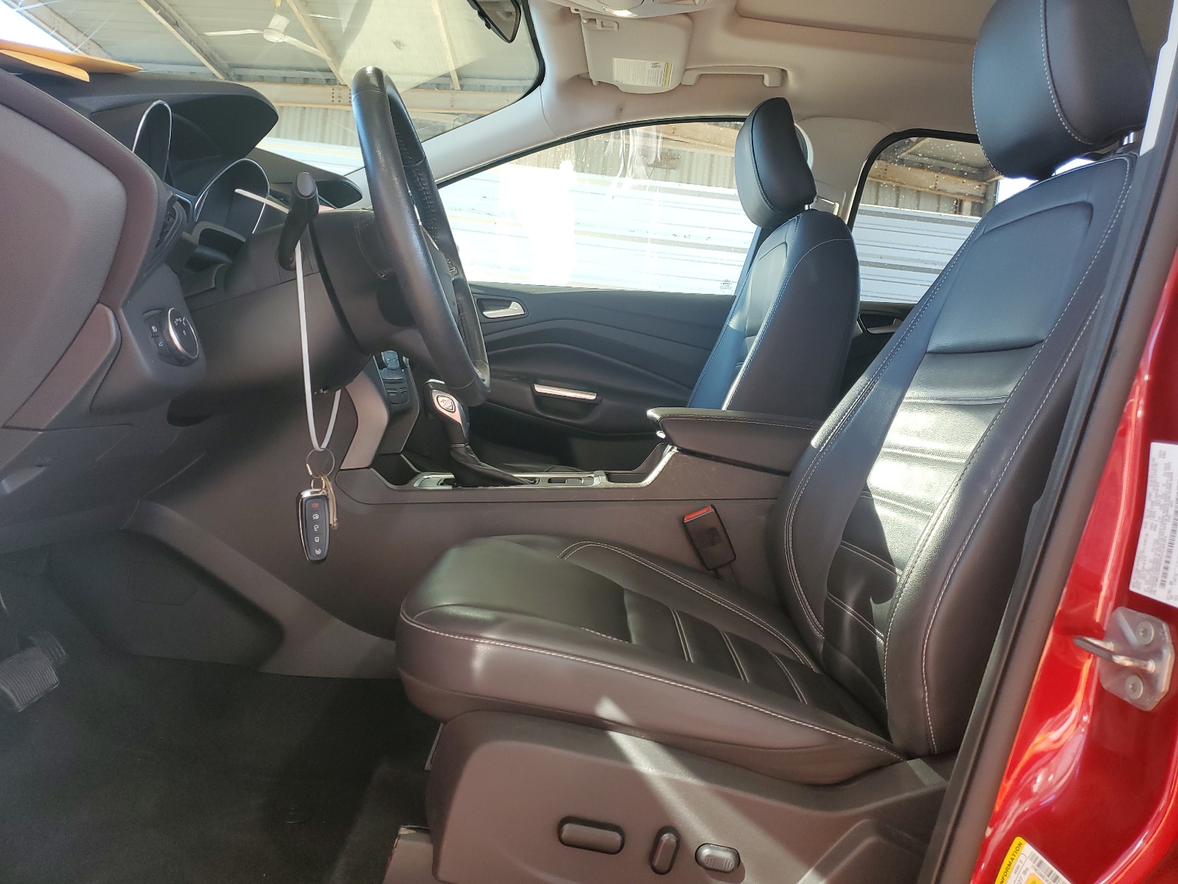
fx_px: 885
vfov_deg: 53.1
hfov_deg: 67.3
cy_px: 442
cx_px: 589
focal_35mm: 26
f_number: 1.5
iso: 59
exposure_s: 1/120
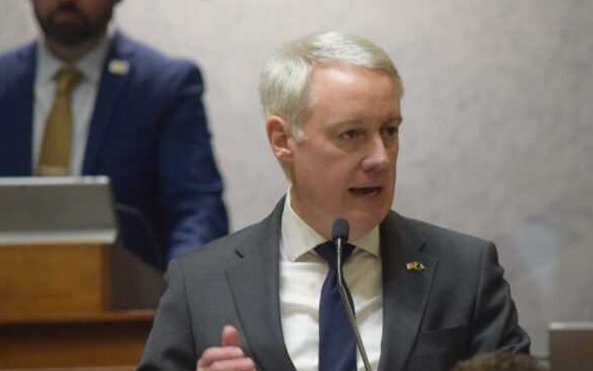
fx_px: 7824
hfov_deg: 4.3
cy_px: 213
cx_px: 340
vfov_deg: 2.7
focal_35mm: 484
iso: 5000
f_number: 5.3
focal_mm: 240
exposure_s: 1/125
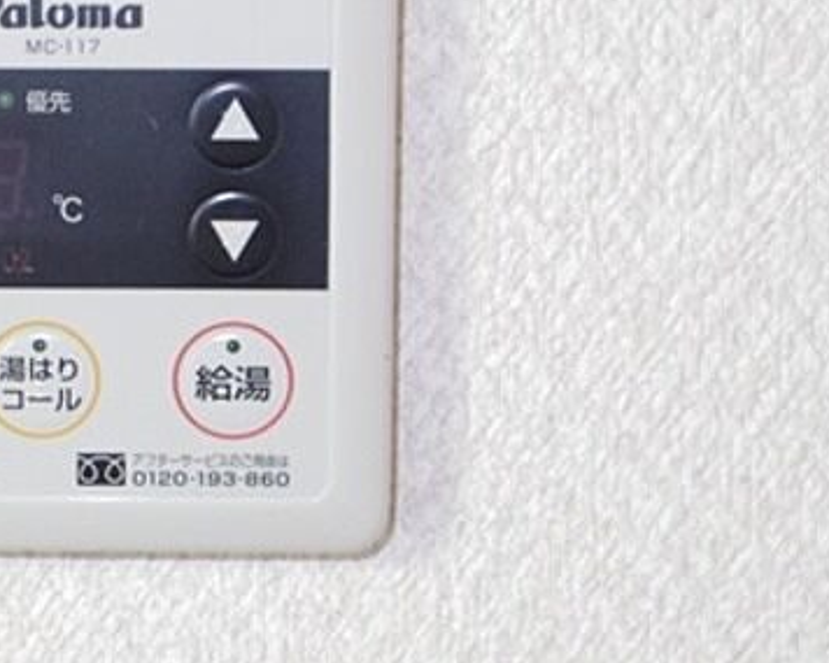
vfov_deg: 12.7
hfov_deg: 15.8
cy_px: 205
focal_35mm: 121
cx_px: 137
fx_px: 2970
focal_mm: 15
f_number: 4.5
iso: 1600
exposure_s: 1/30
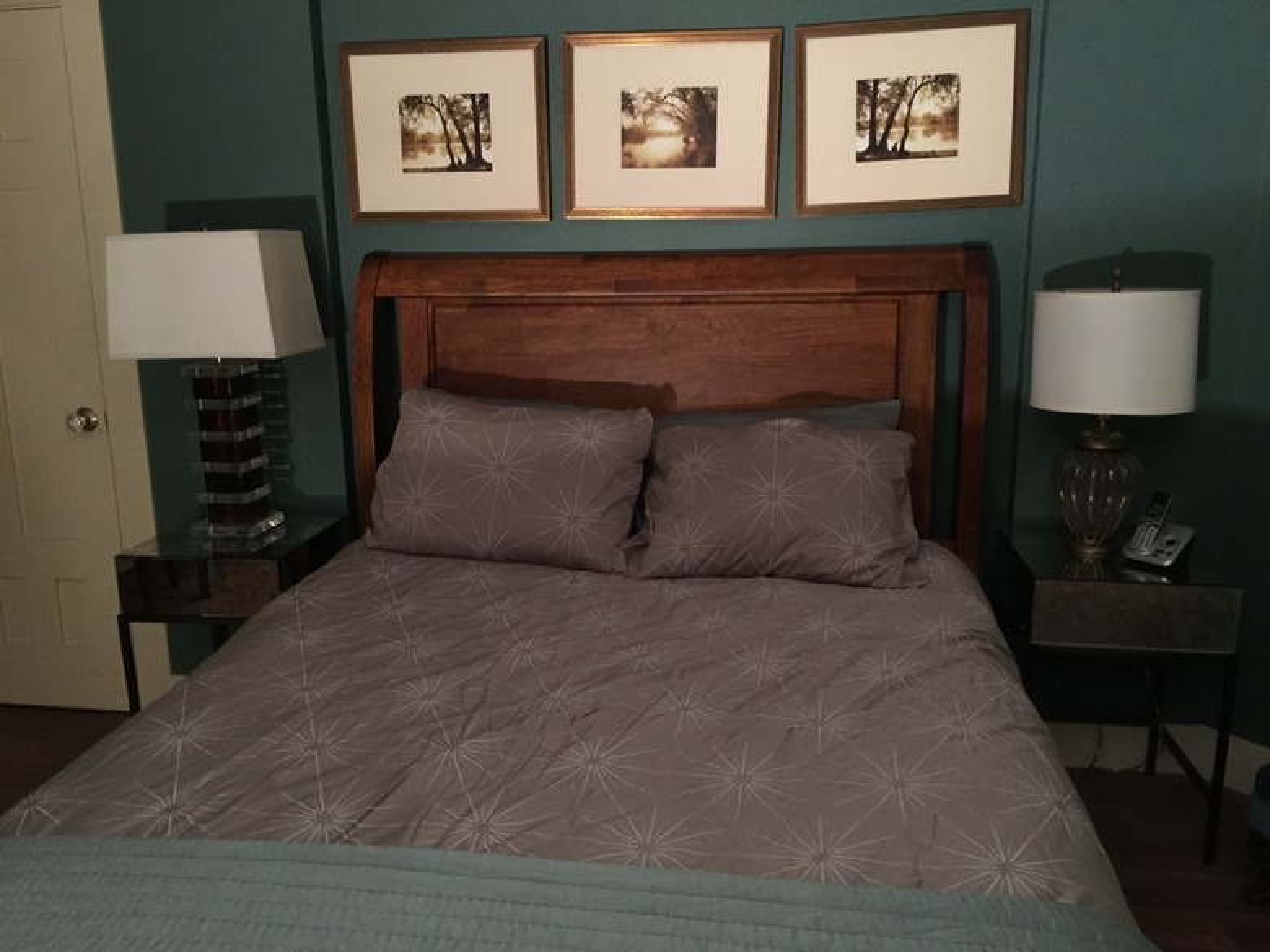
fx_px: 1064
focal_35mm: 29
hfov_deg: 61.7
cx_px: 635
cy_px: 476
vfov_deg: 48.2
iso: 80
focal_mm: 4.15
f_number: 2.2
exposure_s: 1/4
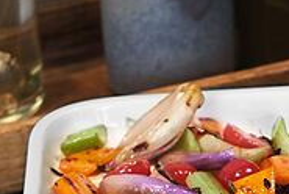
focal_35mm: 248
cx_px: 349
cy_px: 372
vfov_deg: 5.5
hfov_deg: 8.2
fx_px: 1994
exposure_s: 1/100
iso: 1600
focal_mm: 35
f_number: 4
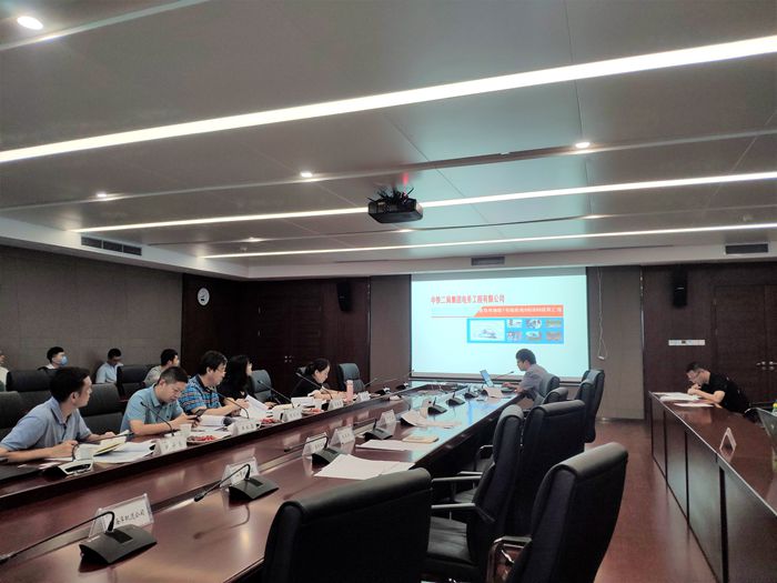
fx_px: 471
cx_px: 388
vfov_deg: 63.4
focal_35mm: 21
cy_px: 292
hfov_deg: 79.0
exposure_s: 1/100
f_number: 1.8
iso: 205
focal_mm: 4.22
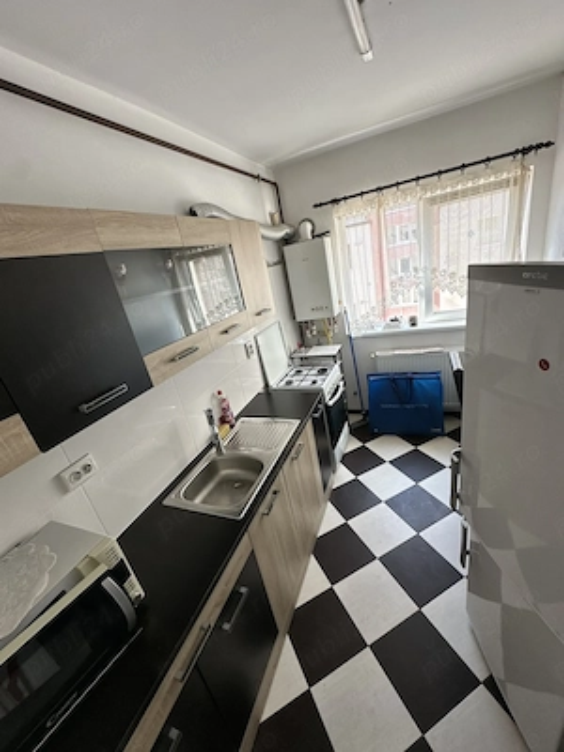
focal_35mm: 14
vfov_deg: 102.1
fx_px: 304
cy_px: 376
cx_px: 282
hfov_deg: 85.7
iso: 100
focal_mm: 2.22
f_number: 2.2
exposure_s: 1/99
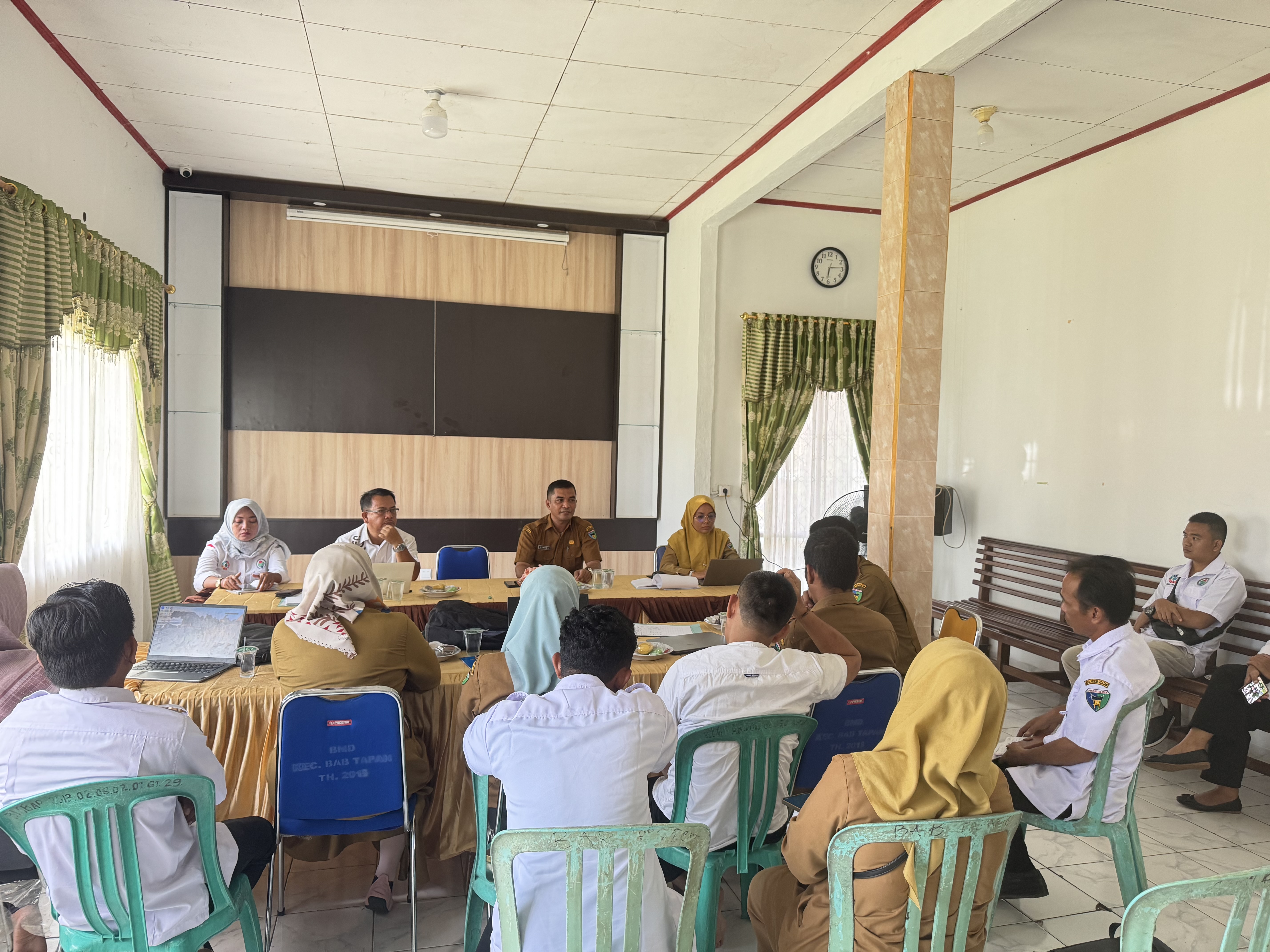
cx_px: 635
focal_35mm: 24
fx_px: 881
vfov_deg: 56.8
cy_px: 476
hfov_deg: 71.6
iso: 200
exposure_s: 1/63
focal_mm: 6.76
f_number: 1.78
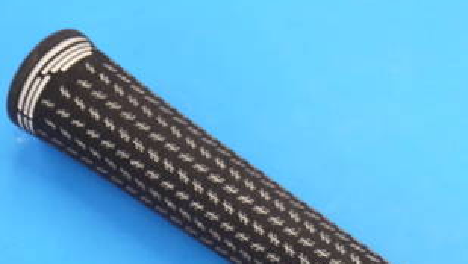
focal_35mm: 176
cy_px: 322
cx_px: 436
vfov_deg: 6.9
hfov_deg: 12.1
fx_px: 2185
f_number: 5.5
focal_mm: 39
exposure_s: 1/100
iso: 800
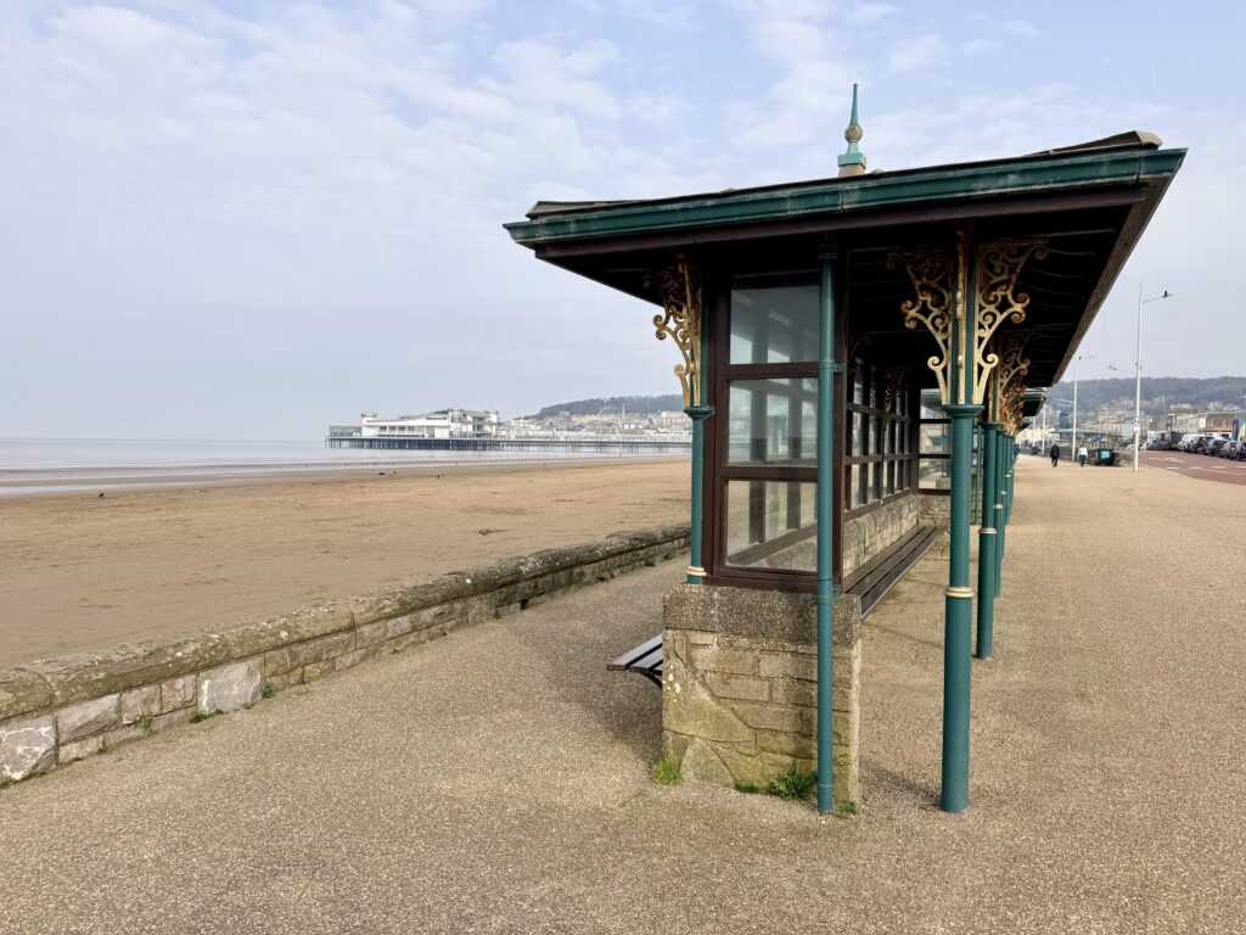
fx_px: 864
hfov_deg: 71.6
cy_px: 468
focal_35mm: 24
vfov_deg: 56.8
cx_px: 623
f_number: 1.78
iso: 80
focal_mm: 6.76
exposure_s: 1/3425
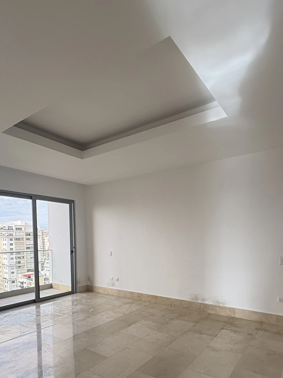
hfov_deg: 61.0
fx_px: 240
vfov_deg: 74.2
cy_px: 250
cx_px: 149
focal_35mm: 22
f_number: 2.2
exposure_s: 1/106
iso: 50
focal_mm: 2.22
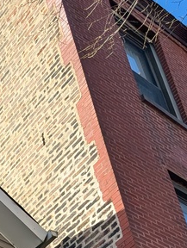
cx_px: -111
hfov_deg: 15.0
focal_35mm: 90
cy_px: 443
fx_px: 646
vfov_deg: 17.7
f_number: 1.68
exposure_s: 1/892
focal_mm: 6.9
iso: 29
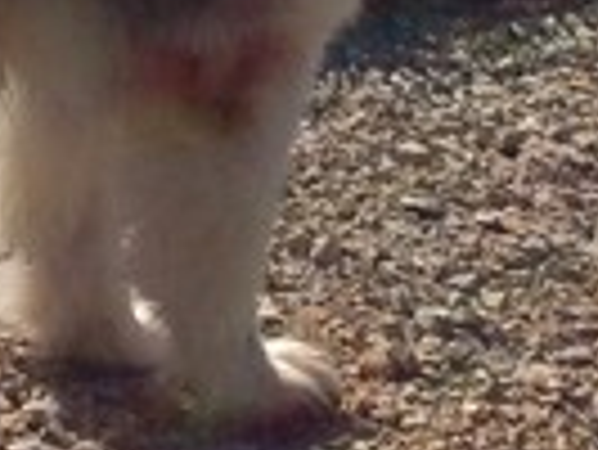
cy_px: -1141
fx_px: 4651
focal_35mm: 269
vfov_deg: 5.1
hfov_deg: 6.5
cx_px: -1439
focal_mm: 4.28
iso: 50
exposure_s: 1/2747
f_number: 2.4
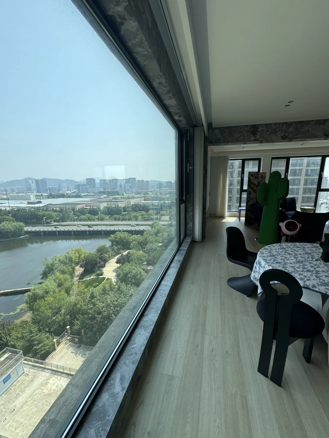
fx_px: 190
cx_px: 170
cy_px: 229
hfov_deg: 81.7
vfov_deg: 98.1
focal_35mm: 15
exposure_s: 1/756
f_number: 2.2
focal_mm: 2.22
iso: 40
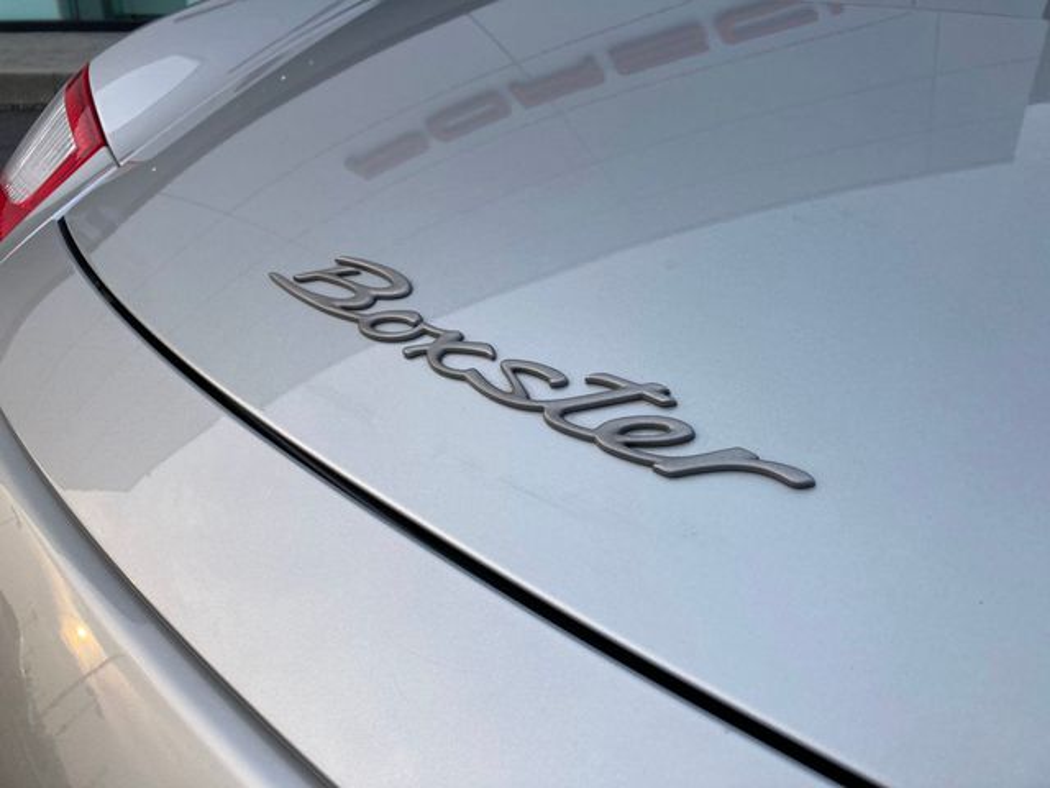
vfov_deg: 49.7
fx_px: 849
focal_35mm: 28
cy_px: 394
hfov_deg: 63.4
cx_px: 525
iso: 20
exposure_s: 1/545
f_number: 1.8
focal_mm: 3.99
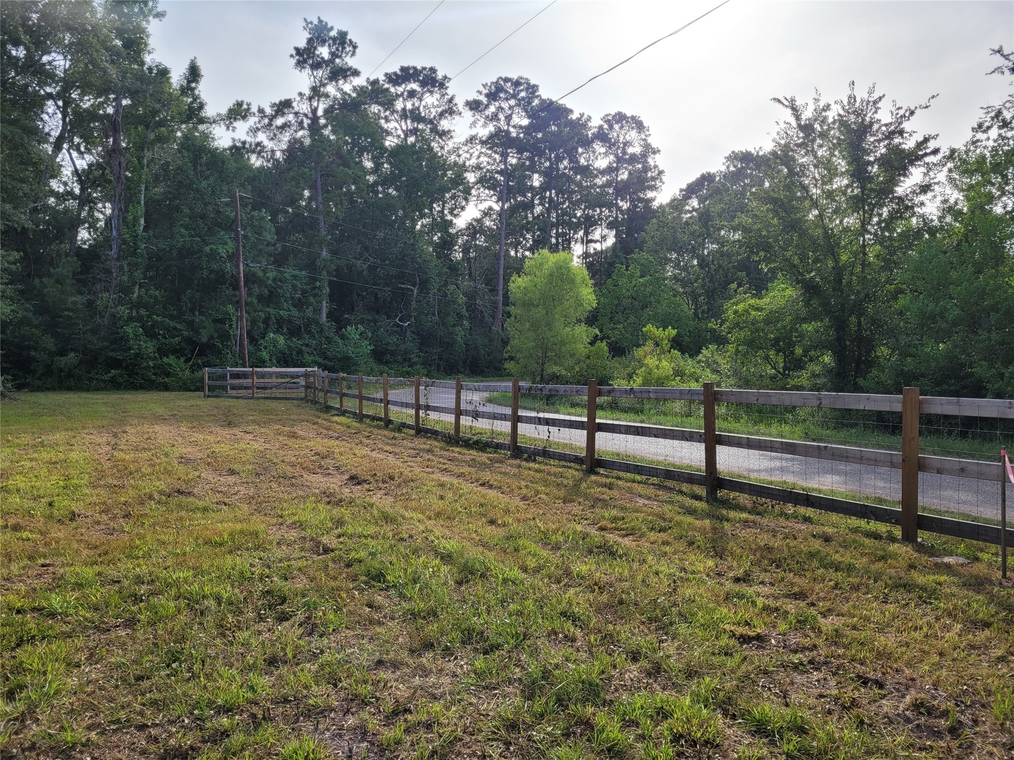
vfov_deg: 53.1
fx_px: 762
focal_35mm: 26
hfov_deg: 67.3
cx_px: 507
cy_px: 380
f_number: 1.8
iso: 40
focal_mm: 5.4
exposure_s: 1/1476
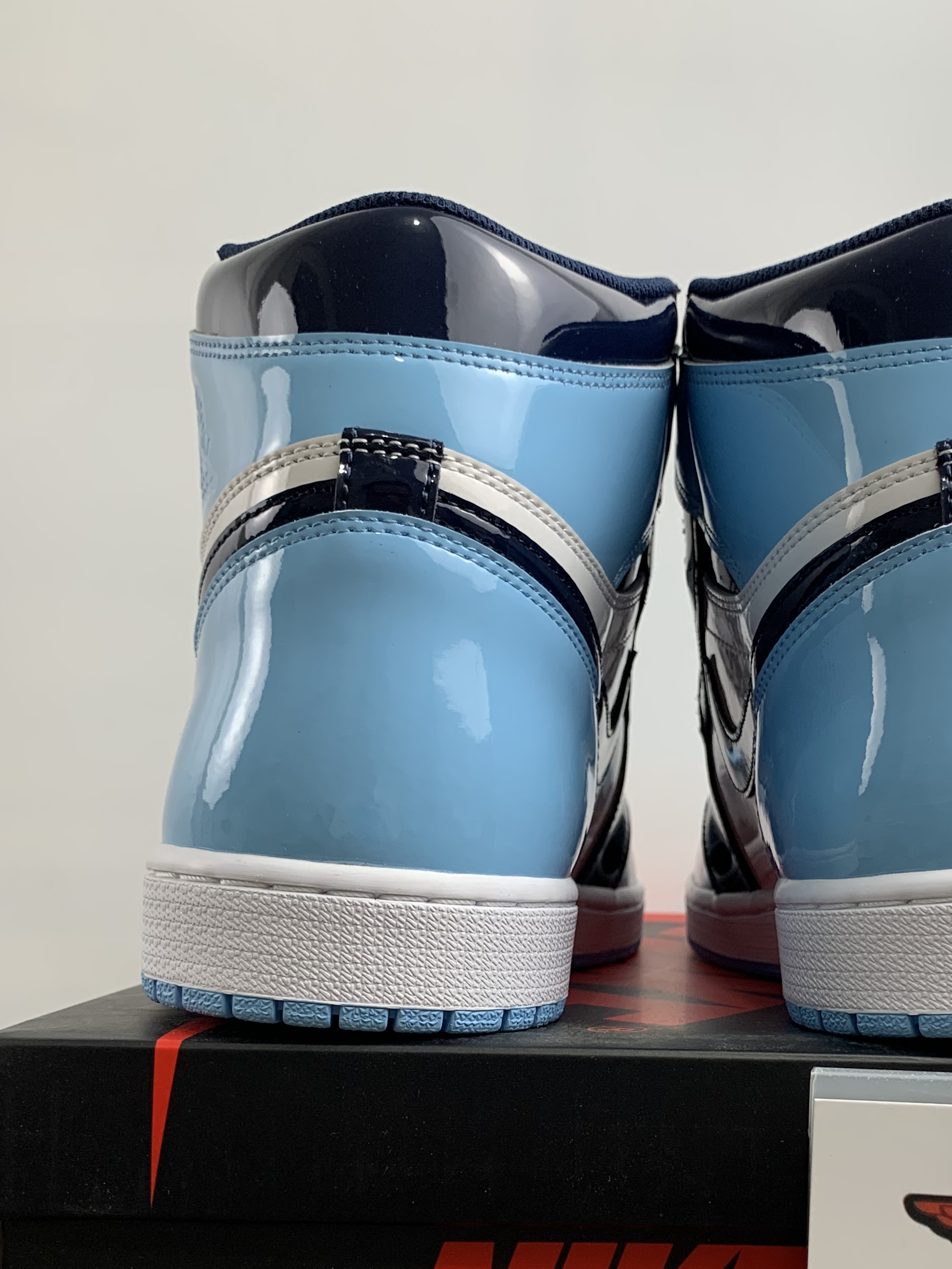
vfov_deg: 44.5
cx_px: 674
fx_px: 1503
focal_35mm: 41
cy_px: 929
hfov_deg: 34.6
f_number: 1.8
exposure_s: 1/121
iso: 50
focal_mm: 4.25
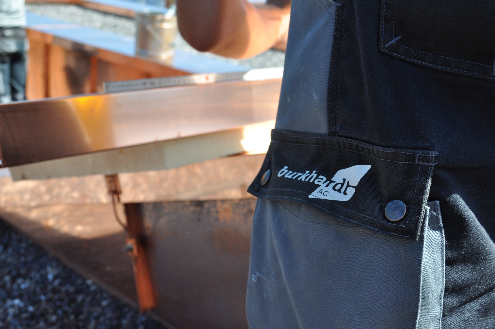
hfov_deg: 41.2
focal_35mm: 48
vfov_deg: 28.0
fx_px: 659
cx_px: 248
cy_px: 164
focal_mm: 32
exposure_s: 1/200
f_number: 7.1
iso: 200
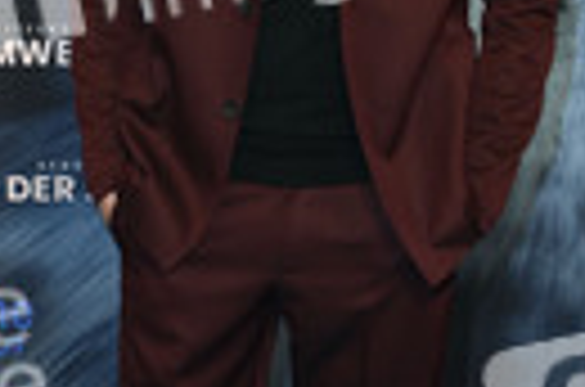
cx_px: 306
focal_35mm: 111
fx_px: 1799
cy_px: 171
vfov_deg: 12.3
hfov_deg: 18.5
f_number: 6.3
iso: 1600
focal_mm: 36
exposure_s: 1/250
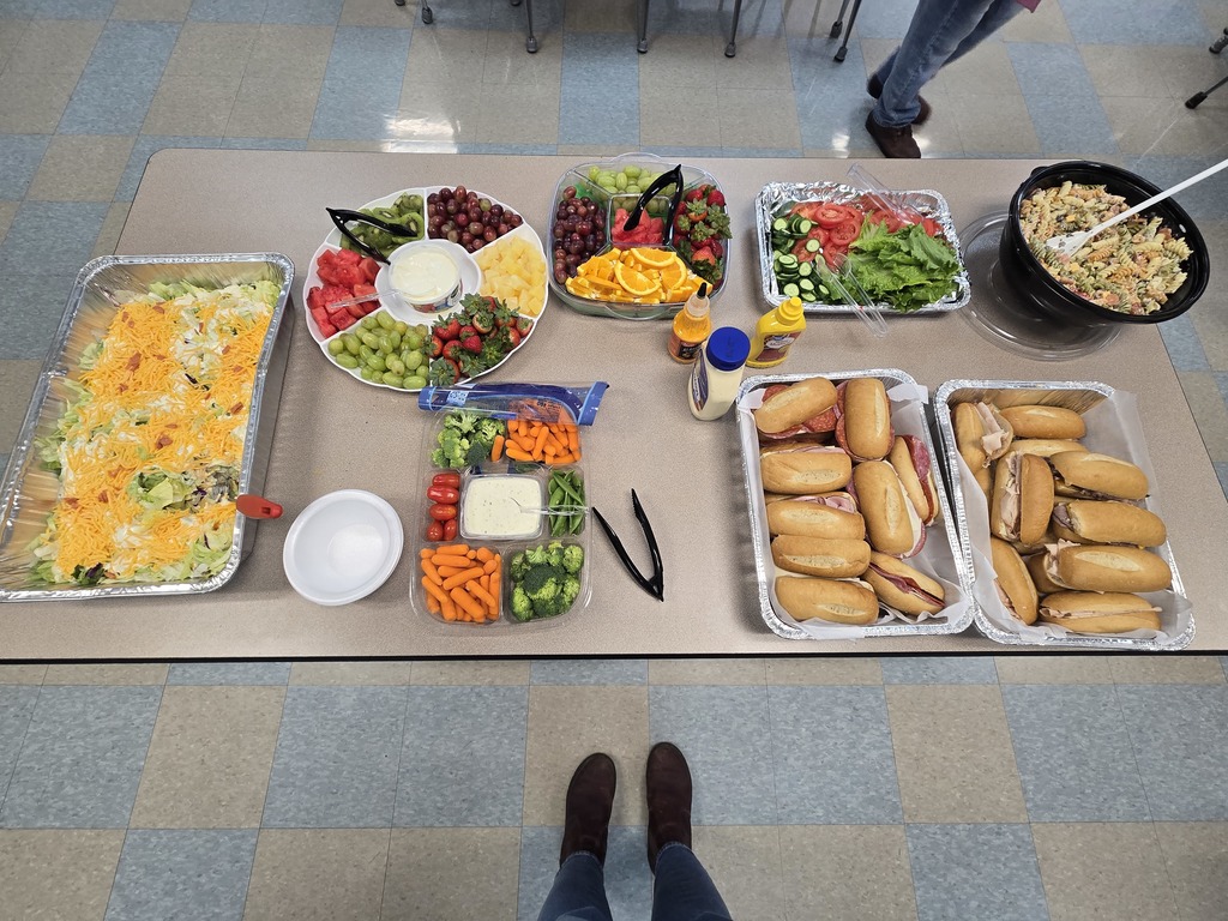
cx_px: 614
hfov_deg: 106.2
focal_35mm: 13
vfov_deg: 89.9
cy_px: 460
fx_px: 461
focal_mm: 2.2
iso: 160
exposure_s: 1/60
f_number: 2.2
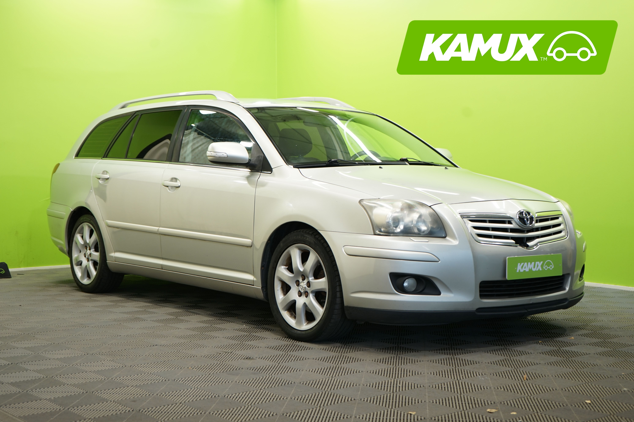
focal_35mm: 54
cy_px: 211
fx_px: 951
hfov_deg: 36.9
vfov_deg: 25.1
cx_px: 317
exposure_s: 1/20
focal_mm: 54
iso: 320
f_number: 5
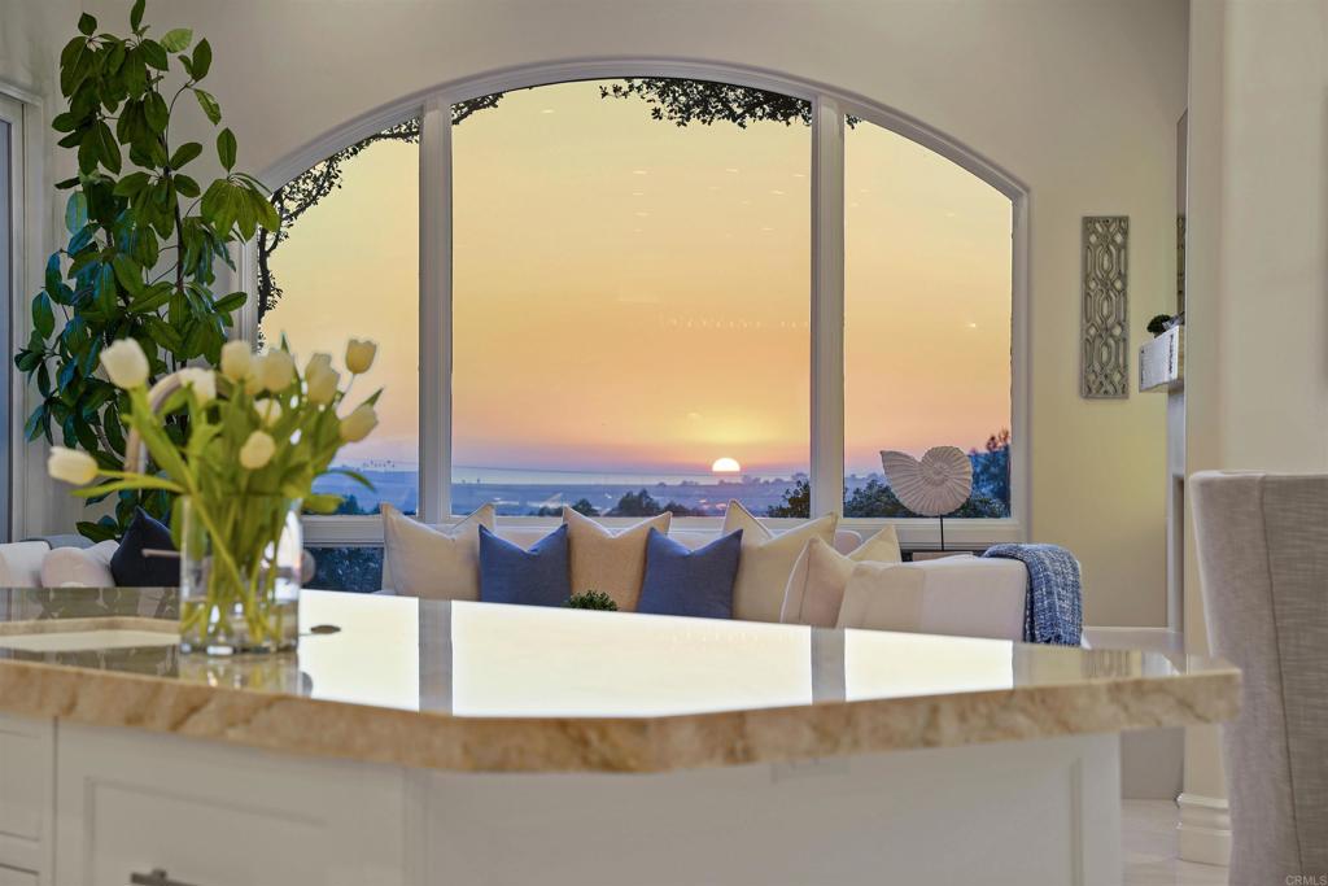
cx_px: 664
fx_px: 2767
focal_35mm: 75
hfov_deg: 27.0
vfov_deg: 18.2
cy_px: 443
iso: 125
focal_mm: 75
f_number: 7.1
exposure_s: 1/5
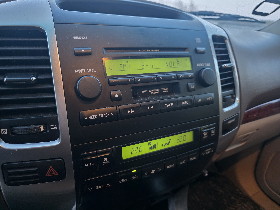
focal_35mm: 23
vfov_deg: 58.9
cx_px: 140
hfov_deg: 73.9
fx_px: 186
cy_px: 105
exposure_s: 1/60
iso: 1250
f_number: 1.7
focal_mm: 6.3
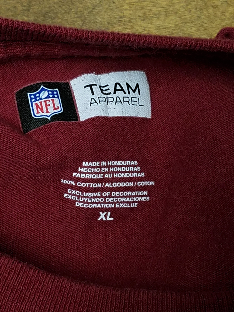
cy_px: 156
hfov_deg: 53.1
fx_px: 234
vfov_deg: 67.3
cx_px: 117
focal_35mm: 26
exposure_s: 1/30
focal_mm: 4.2
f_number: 1.7
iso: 160
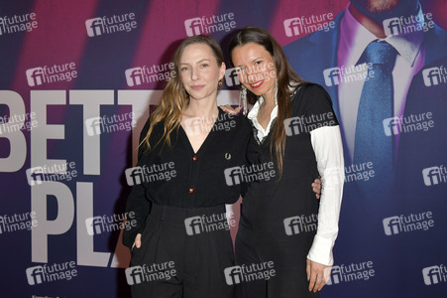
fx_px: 521
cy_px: 149
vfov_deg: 31.8
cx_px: 224
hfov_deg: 46.4
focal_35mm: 42
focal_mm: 42
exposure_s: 1/200
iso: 800
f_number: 5.6
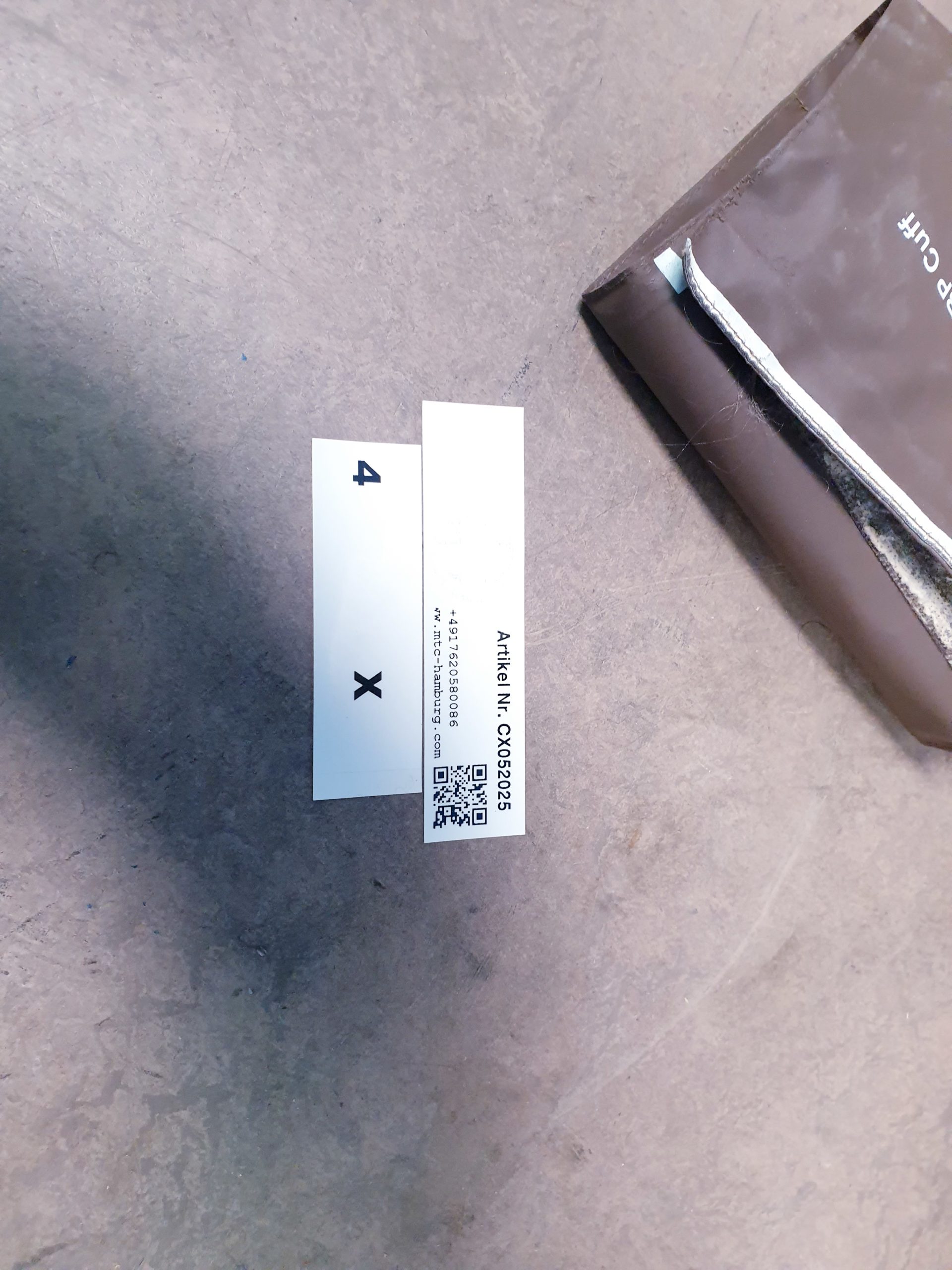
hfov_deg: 53.1
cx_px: 476
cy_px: 635
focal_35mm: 26
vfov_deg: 67.3
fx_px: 953
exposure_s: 1/50
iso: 400
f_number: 2.4
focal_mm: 4.3
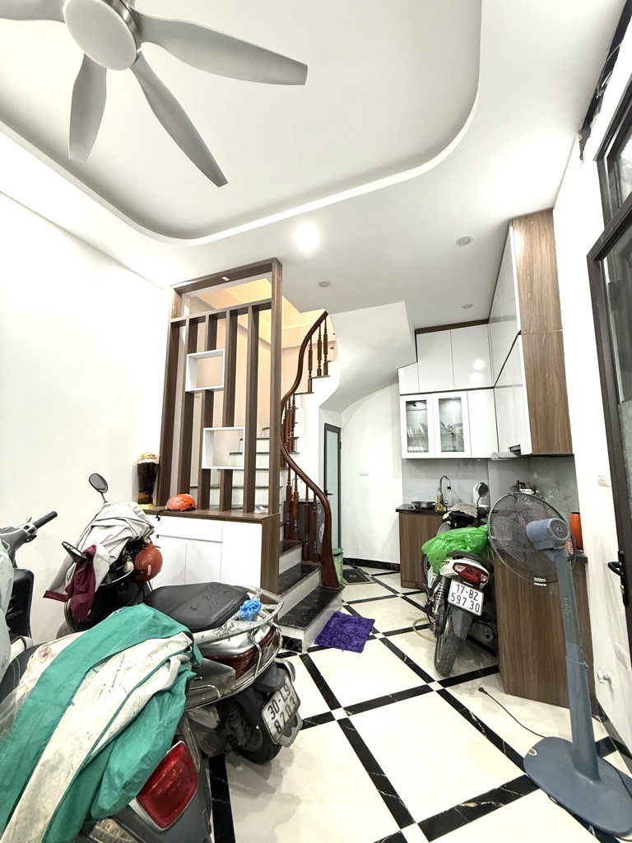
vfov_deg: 102.1
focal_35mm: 14
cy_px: 422
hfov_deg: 85.7
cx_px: 316
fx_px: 341
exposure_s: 1/50
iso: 320
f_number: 2.2
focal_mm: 2.22
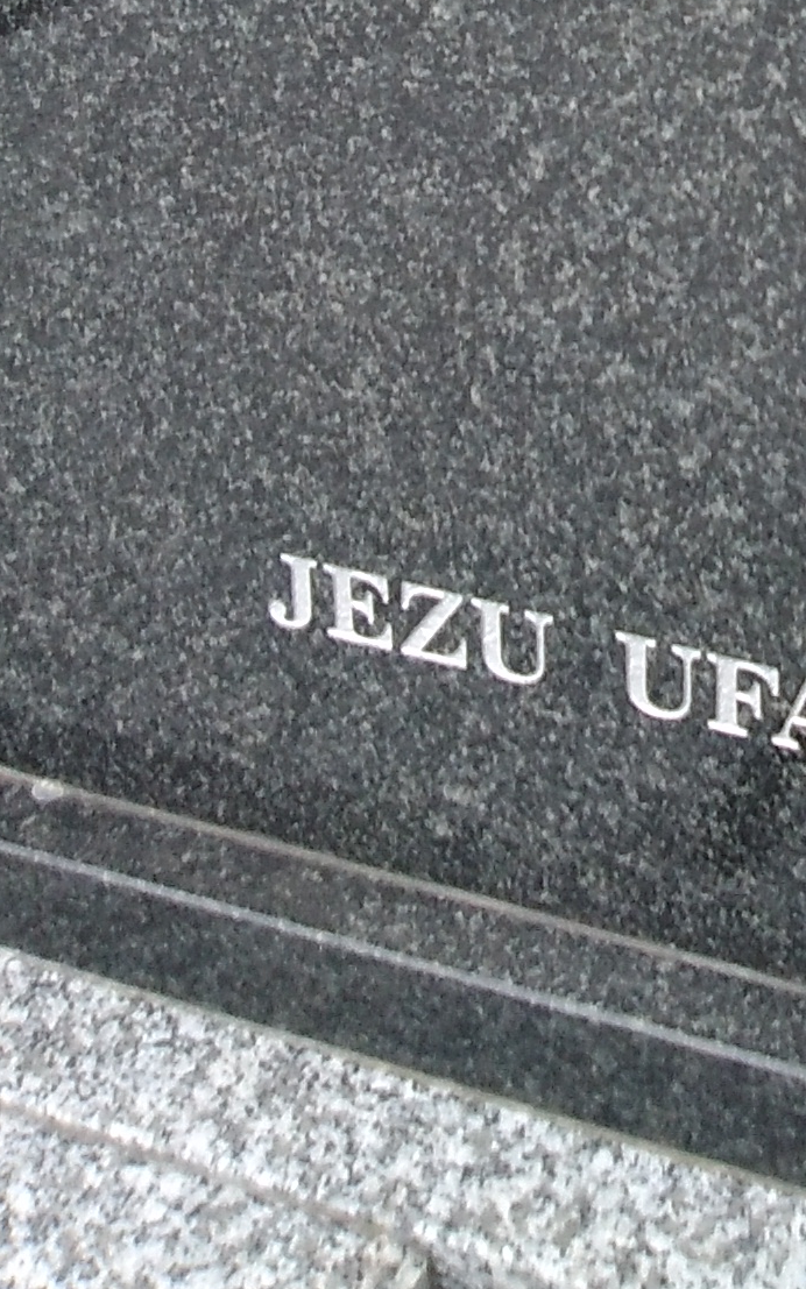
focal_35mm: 72
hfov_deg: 17.3
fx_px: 2530
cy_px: -97
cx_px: 950
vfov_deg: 26.5
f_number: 2.4
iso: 100
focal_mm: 2.39
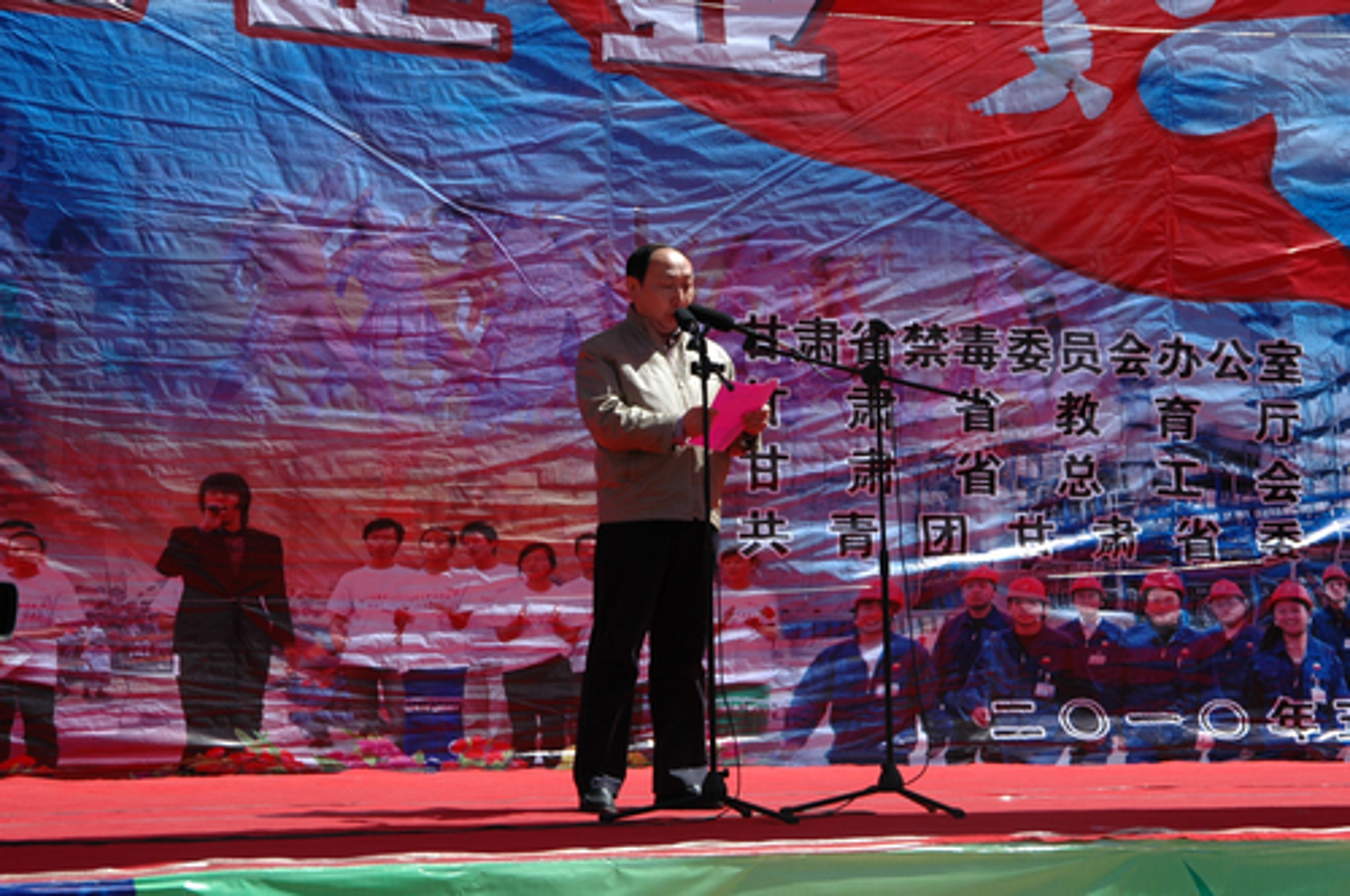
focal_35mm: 87
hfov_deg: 23.4
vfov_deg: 15.7
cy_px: 448
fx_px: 3258
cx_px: 675
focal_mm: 58
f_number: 9
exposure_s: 1/320
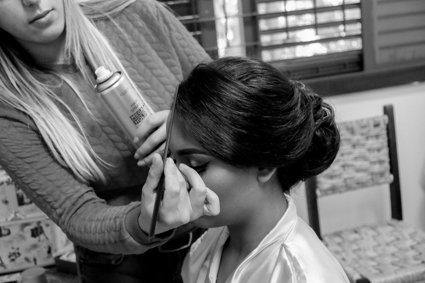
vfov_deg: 27.5
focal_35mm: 49
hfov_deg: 40.3
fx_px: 578
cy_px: 142
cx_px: 212
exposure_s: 1/100
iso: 3200
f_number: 4
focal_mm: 32.9
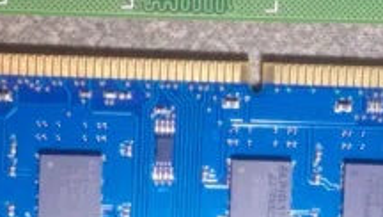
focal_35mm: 87
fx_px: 884
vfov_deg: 13.9
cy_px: 80
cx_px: 160
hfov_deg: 24.4
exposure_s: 1/40
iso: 320
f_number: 1.9
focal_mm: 3.6
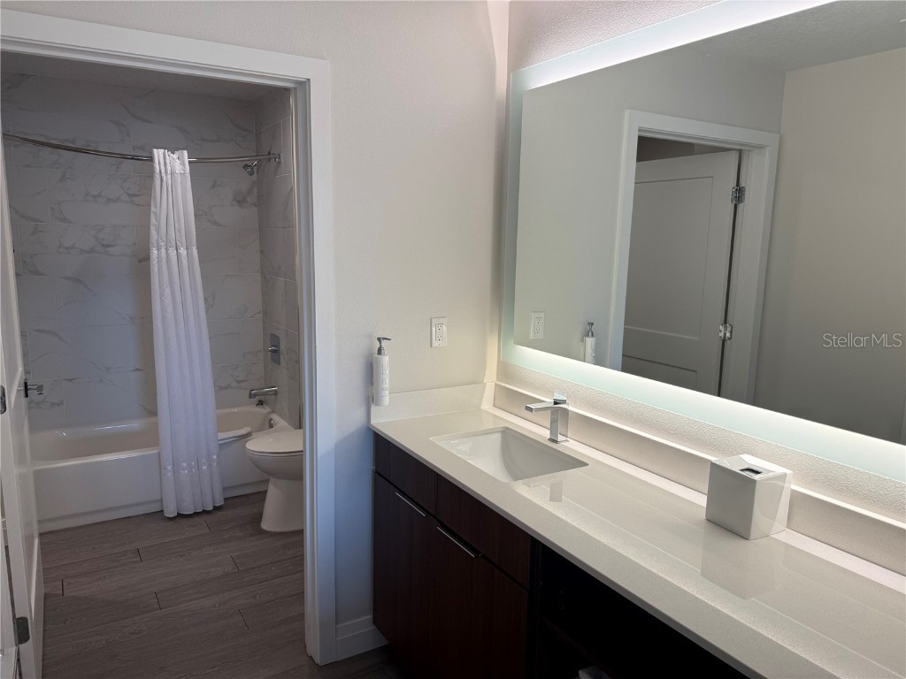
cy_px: 340
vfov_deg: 56.8
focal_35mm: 24
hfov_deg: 71.6
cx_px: 453
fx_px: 628
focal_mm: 6.76
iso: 100
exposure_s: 1/184
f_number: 1.78
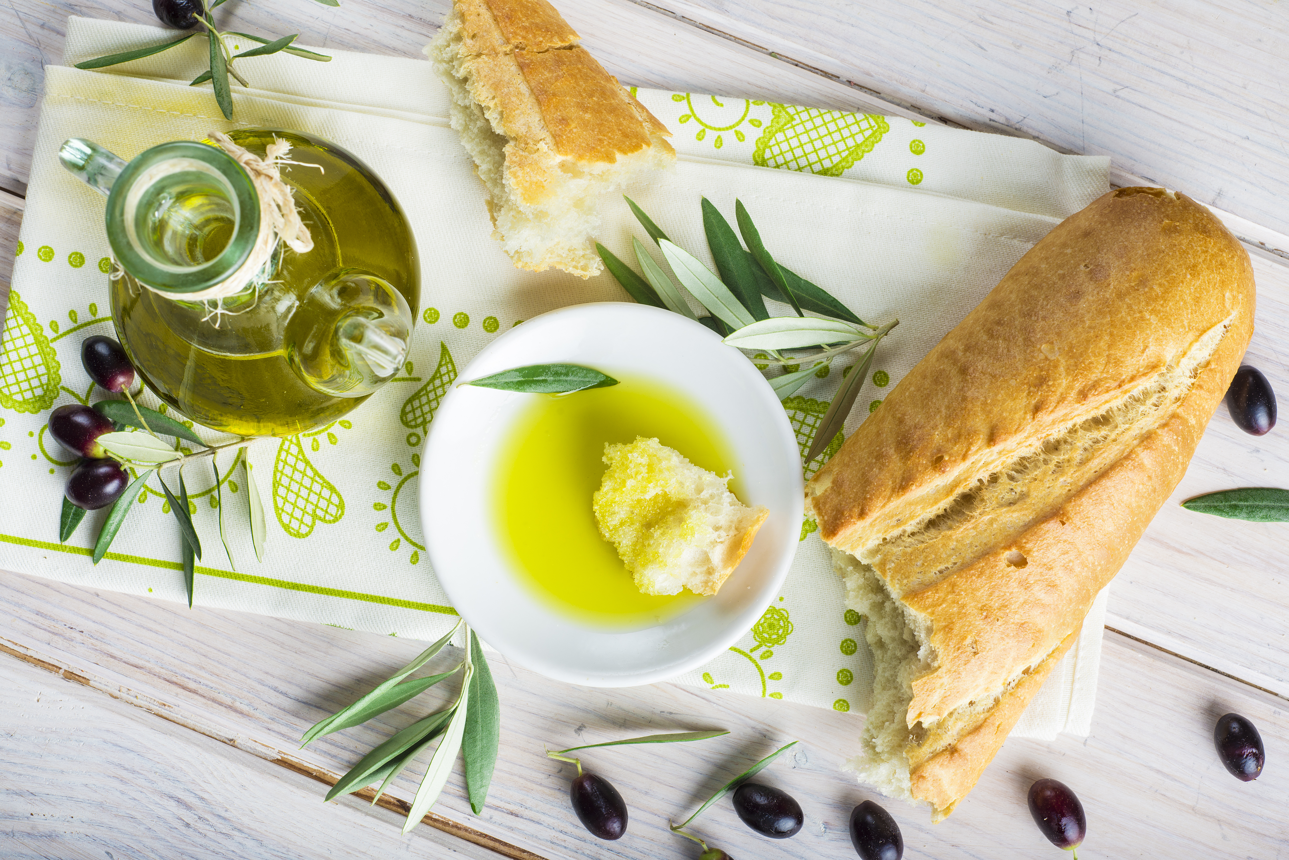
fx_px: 1791
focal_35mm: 50
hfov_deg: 39.6
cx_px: 644
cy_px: 430
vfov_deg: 27.0
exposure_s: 1/250
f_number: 11
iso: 125
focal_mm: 50
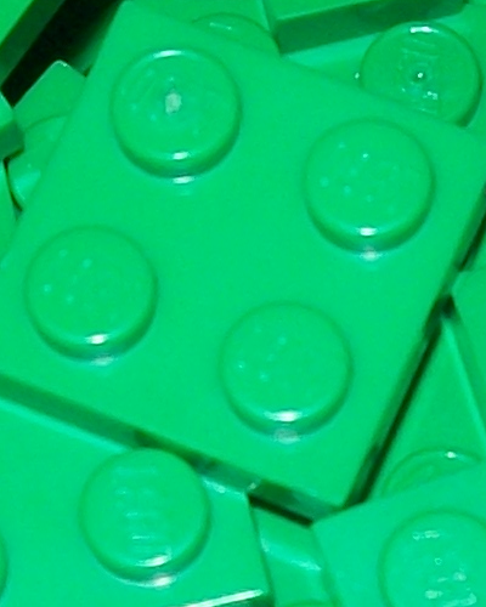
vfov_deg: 7.8
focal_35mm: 244
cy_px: 887
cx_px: 447
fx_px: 4387
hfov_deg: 6.3
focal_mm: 6
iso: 64
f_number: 2.7
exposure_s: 1/60
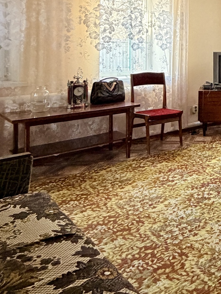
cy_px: 50
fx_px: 332
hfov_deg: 31.0
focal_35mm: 39
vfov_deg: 45.0
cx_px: 265
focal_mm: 2.22
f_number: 2.2
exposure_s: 1/60
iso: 320
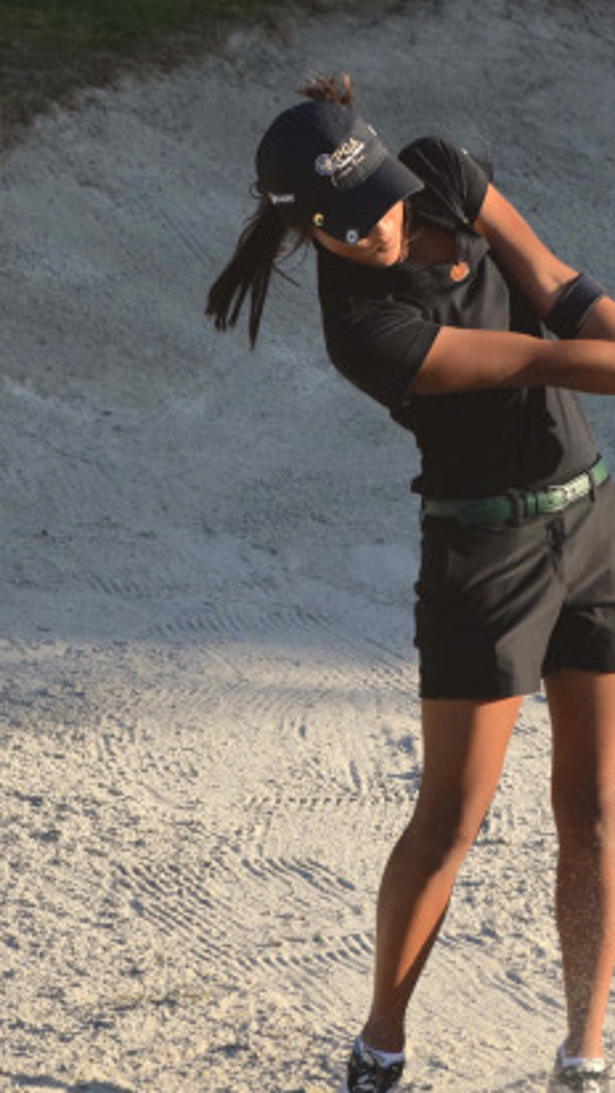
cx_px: 501
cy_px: 645
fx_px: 5967
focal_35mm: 206
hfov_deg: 5.9
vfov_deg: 10.5
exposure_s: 1/4000
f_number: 8
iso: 3200
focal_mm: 90
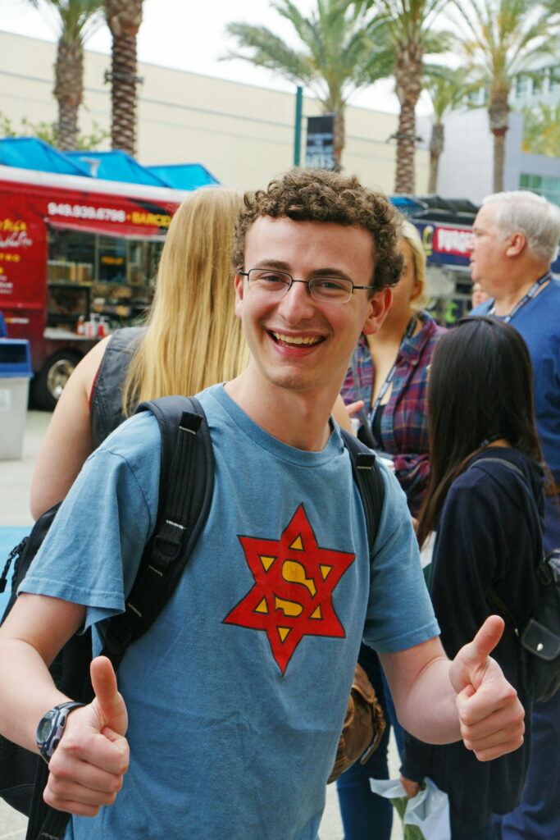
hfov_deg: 22.6
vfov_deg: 33.4
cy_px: 420
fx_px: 1399
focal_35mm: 60
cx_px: 280
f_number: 8
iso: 200
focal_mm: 40
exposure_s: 1/160
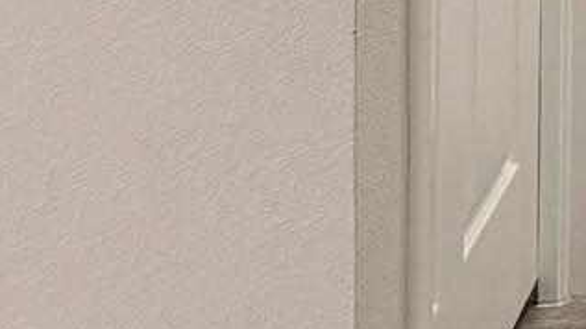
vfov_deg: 8.0
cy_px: -625
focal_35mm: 132
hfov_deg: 13.5
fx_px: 2050
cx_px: 1240
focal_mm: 6.76
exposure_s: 1/120
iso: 160
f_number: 1.78
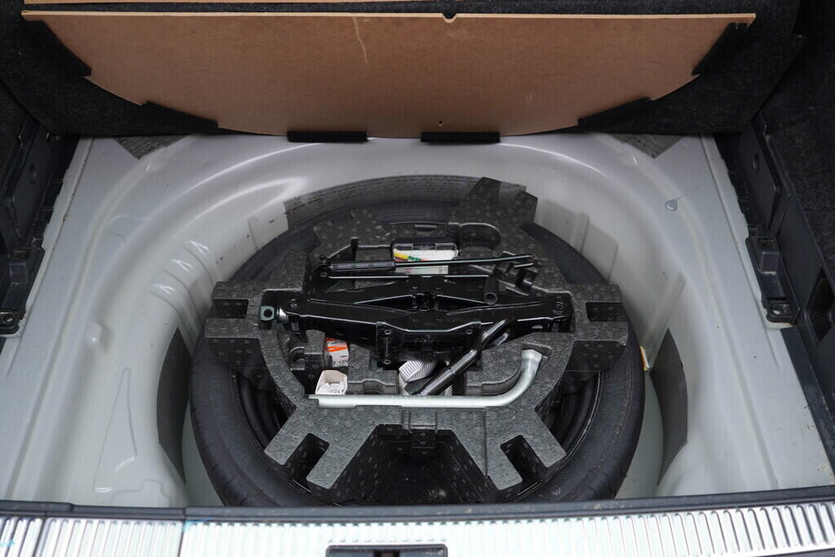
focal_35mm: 36
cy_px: 278
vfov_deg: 36.9
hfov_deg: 53.1
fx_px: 835
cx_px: 418
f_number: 2.8
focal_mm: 24
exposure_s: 1/40
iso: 200
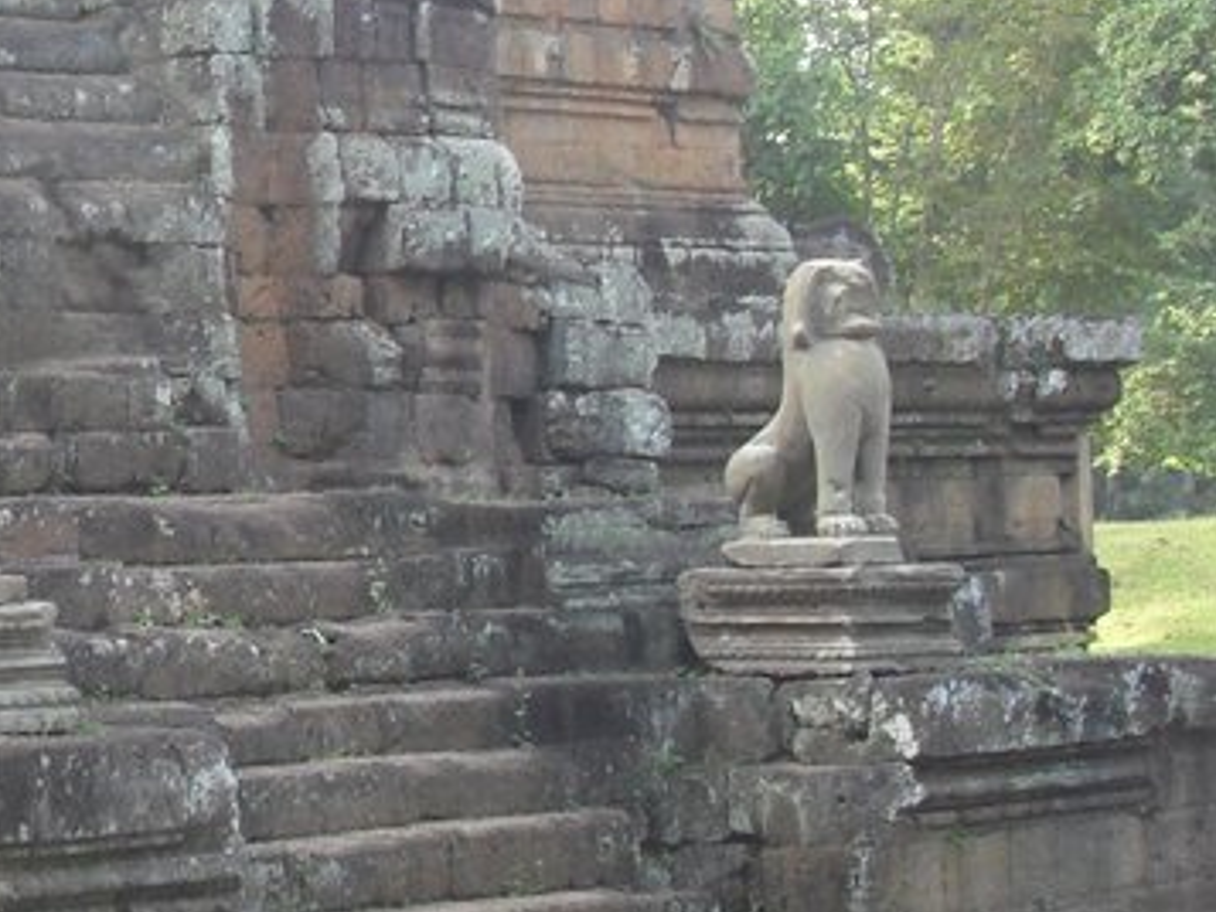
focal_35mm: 109
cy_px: 123
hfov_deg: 17.3
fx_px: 3830
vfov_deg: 13.5
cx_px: -194
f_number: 2.8
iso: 100
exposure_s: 1/100
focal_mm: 6.2
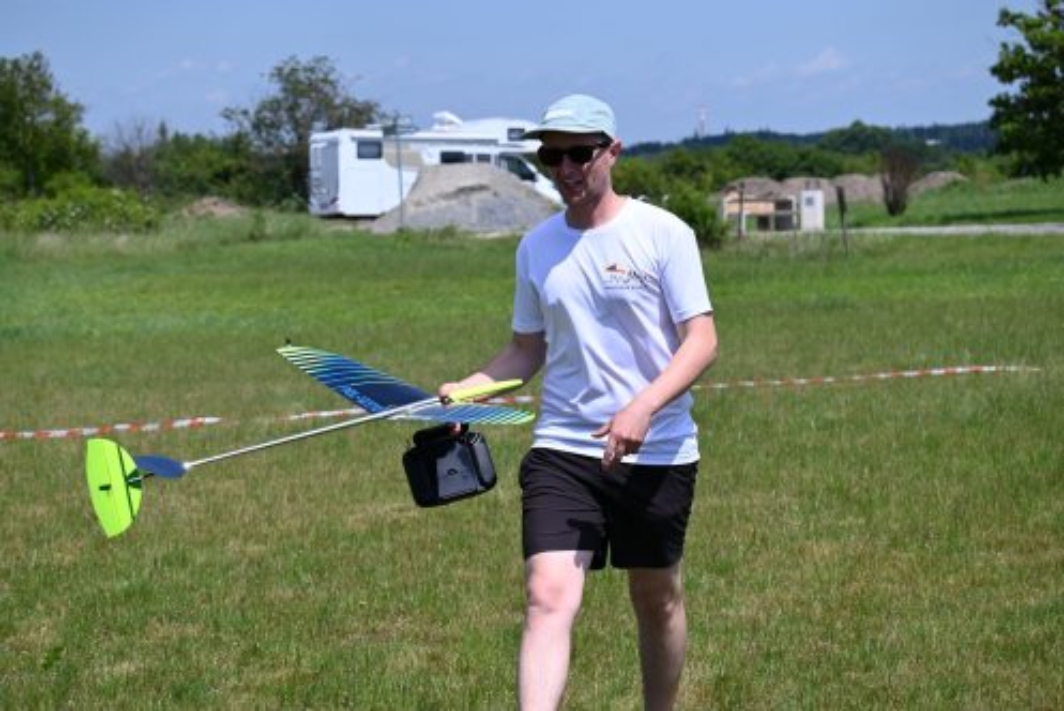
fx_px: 2957
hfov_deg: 20.4
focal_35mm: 100
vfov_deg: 13.7
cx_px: 532
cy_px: 356
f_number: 9
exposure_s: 1/1250
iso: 320
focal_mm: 100
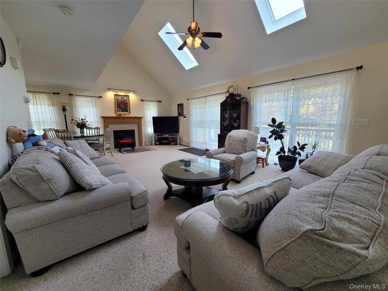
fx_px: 146
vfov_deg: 89.9
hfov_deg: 106.2
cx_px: 194
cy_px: 146
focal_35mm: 13
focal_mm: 2.2
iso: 100
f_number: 2.2
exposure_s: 1/60
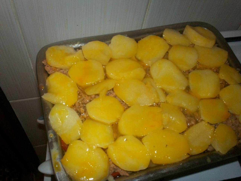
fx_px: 265
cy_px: 90
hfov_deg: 49.0
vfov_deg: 37.7
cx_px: 120
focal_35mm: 38
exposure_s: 1/30
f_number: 4.5
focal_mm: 6.3
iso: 80
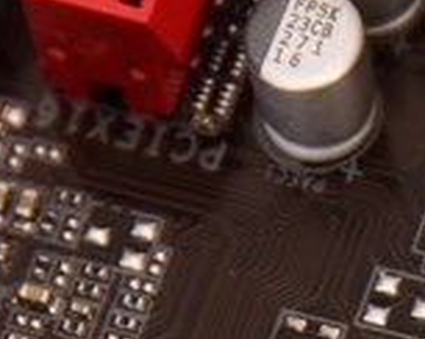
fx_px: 9485
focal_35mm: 755
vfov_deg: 2.0
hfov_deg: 2.6
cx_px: 456
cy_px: 560
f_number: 5.6
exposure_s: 1/60
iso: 1600
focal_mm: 120
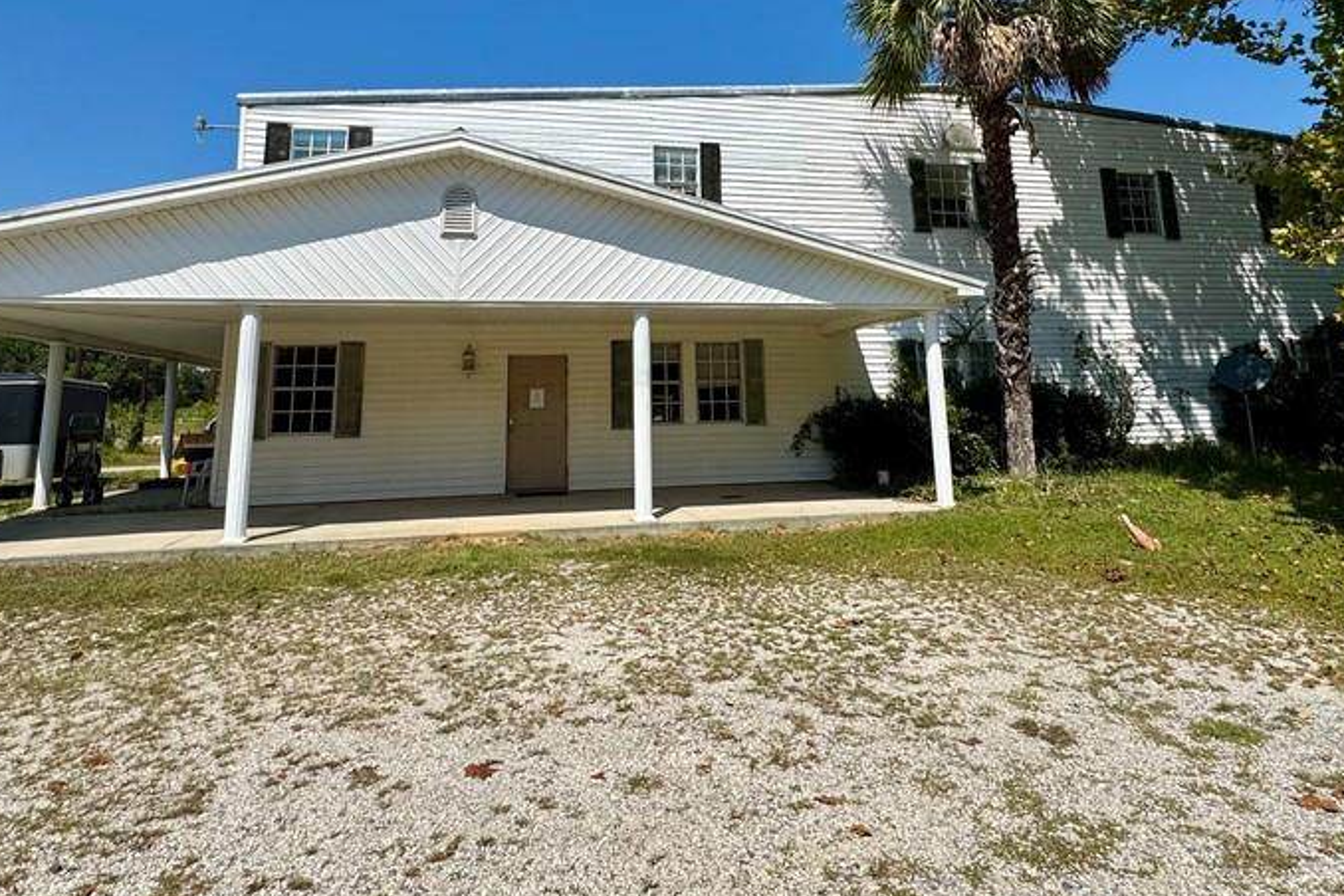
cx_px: 668
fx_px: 821
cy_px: 252
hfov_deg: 78.6
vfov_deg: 55.2
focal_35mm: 22
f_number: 2.2
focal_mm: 2.22
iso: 50
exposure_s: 1/3390
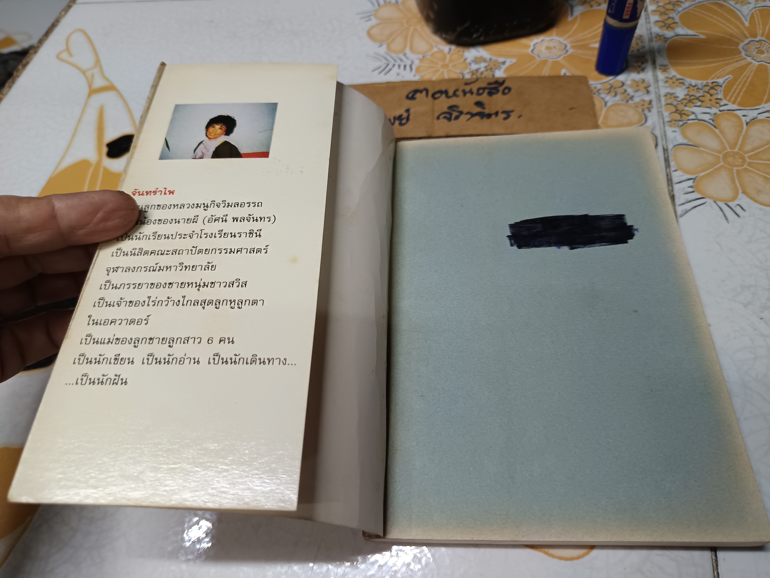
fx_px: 534
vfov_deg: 56.8
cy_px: 289
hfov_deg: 71.6
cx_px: 385
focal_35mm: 24
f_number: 1.7
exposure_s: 1/33.3
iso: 898
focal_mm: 5.31
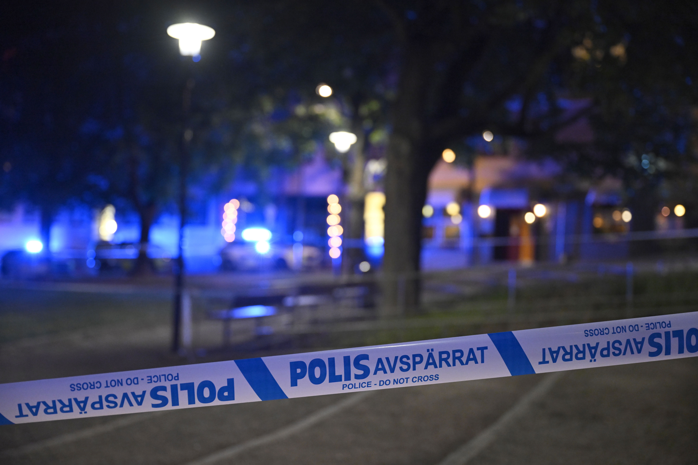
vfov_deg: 28.1
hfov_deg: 41.1
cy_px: 232
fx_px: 931
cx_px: 349
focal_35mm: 48
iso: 4000
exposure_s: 1/50
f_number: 2.8
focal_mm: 48
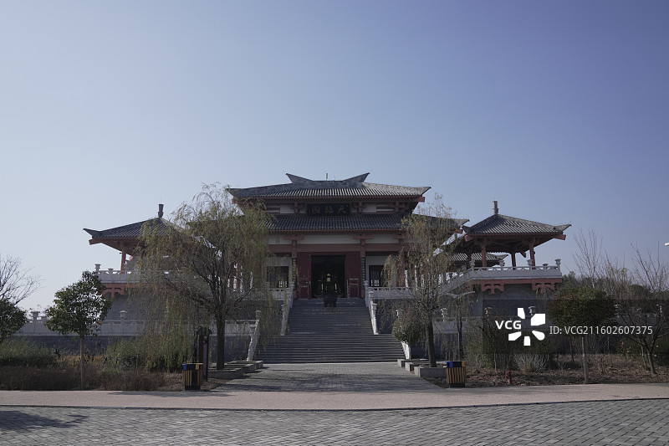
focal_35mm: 26
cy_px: 223
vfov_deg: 49.5
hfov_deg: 69.4
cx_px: 334
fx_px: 483
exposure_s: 1/3200
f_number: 6.3
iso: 640
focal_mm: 26
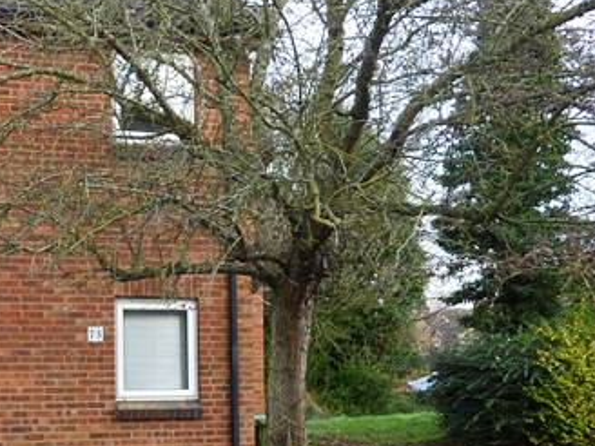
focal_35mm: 61
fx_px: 1049
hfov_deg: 30.9
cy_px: 348
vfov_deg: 23.7
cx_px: 116
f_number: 3.3
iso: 80
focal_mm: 4.1
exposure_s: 1/100
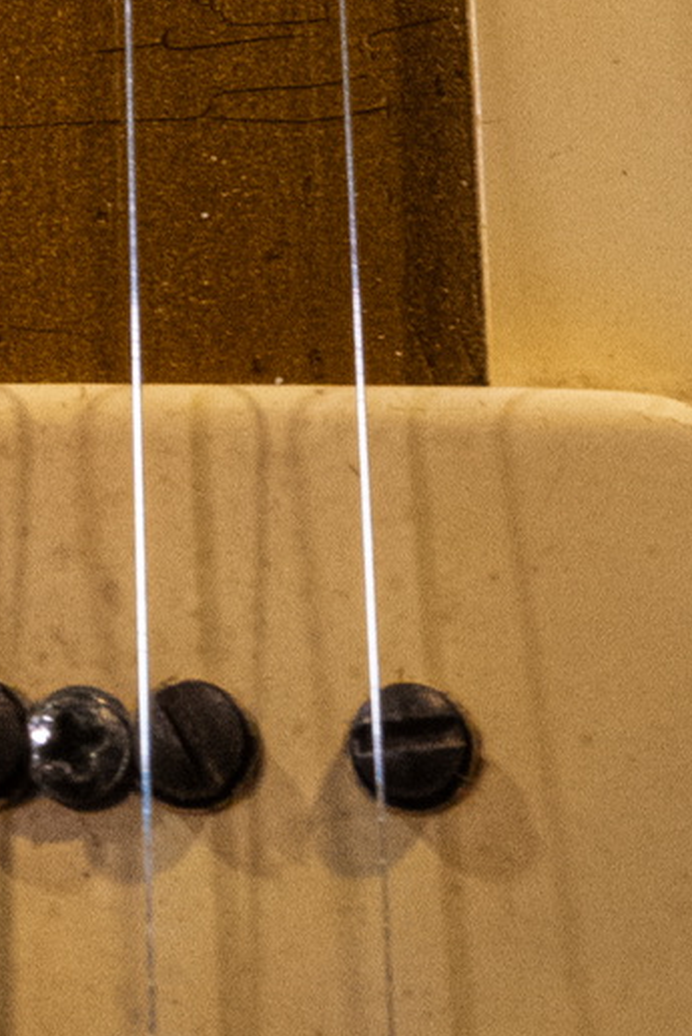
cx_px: -281
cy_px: -820
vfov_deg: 11.4
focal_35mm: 168
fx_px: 4840
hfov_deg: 8.0
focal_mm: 40
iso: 10000
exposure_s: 1/40
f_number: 14
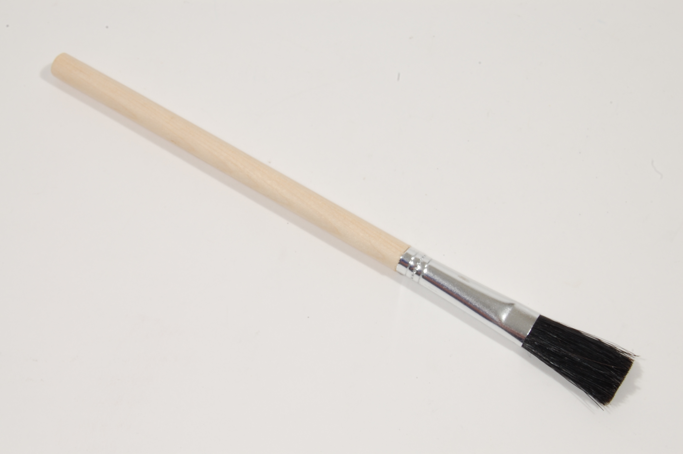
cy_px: 227
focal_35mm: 63
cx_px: 342
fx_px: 1194
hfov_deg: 31.9
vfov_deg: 21.5
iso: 200
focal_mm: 42
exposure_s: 1/4
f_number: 22
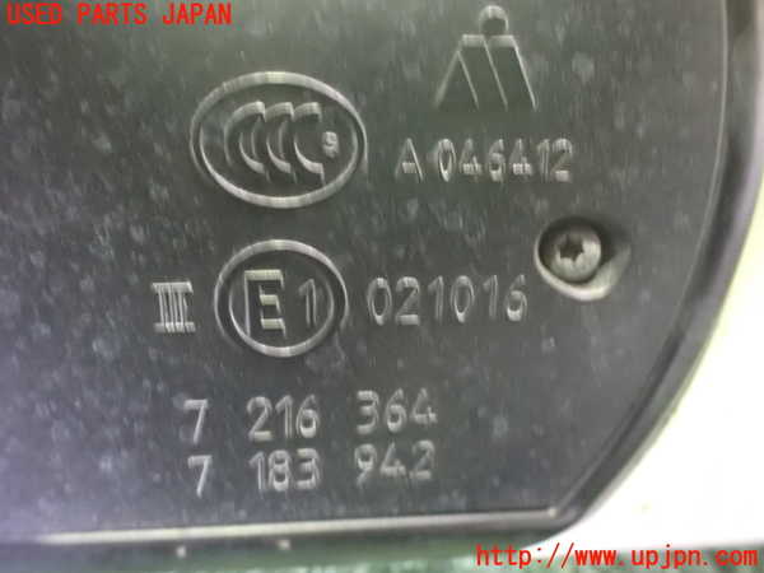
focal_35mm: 30
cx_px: 382
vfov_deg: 46.8
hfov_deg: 60.0
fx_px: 662
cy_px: 286
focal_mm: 5.4
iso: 1600
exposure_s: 1/13
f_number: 2.3
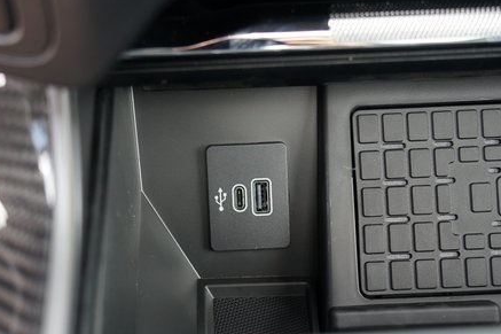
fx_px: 876
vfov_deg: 21.5
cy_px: 203
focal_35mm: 63
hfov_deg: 31.9
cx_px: 264
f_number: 4
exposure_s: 1/60
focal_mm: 43
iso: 800
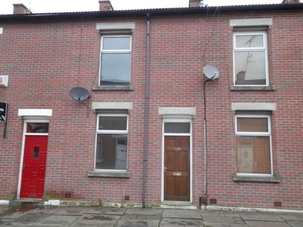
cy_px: 114
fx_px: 263
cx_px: 152
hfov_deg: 60.0
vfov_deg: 46.8
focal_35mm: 30
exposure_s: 1/40
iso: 80
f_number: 3.3
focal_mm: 5.5
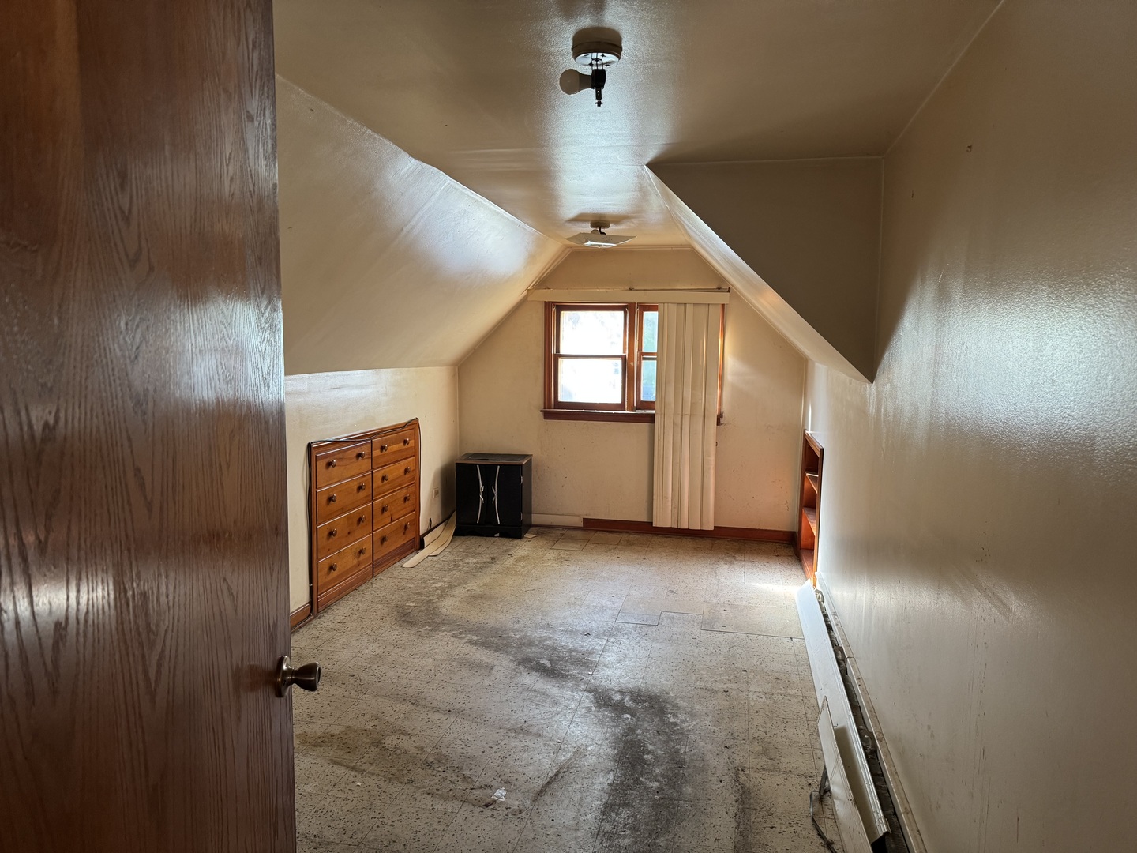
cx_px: 568
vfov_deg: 56.8
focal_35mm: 24
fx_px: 788
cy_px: 426
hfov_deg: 71.6
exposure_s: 1/60
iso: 250
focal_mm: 6.76
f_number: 1.78
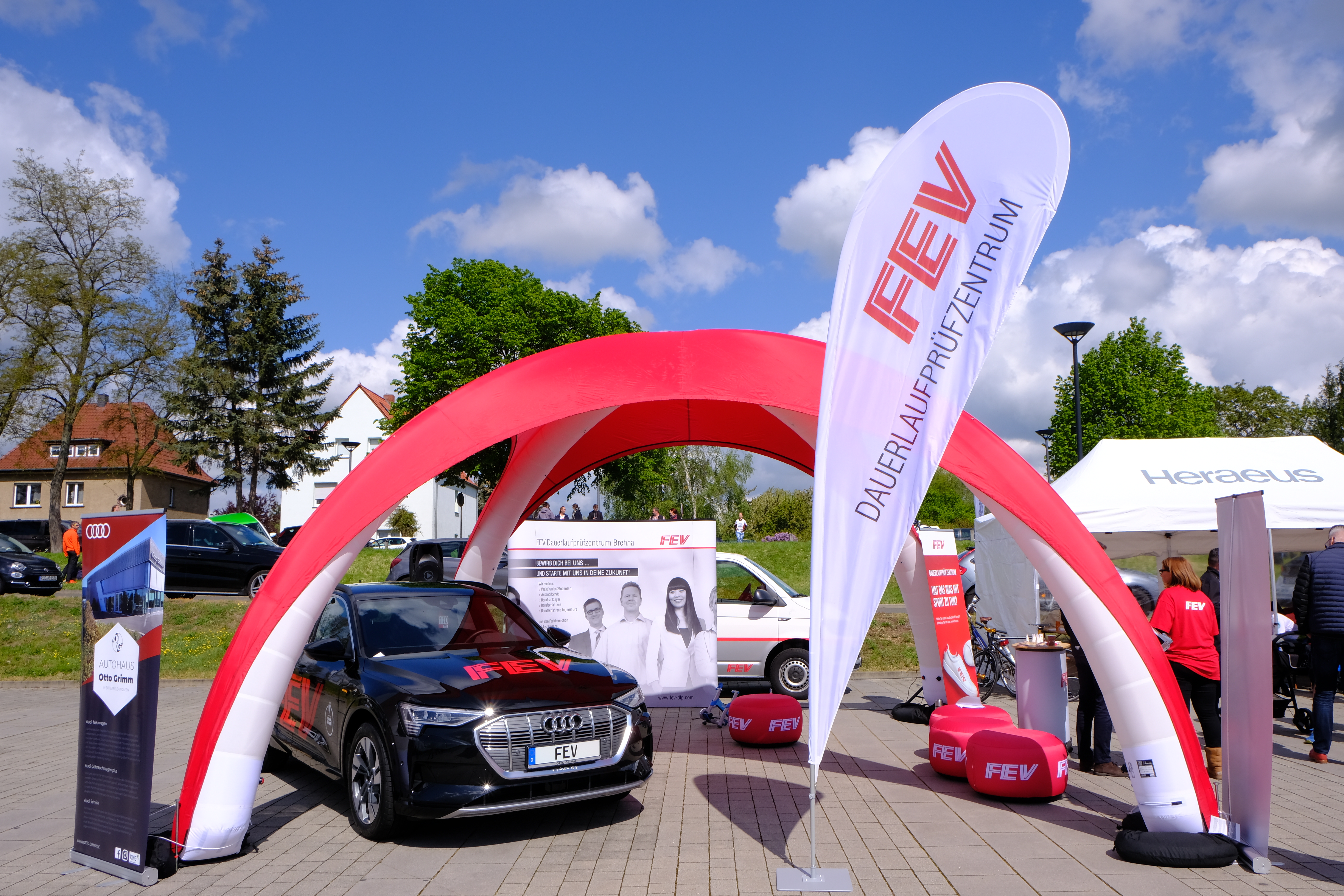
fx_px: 1008
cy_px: 448
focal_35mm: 27
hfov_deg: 67.4
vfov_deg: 47.9
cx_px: 672
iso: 250
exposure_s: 1/250
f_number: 13
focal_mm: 18
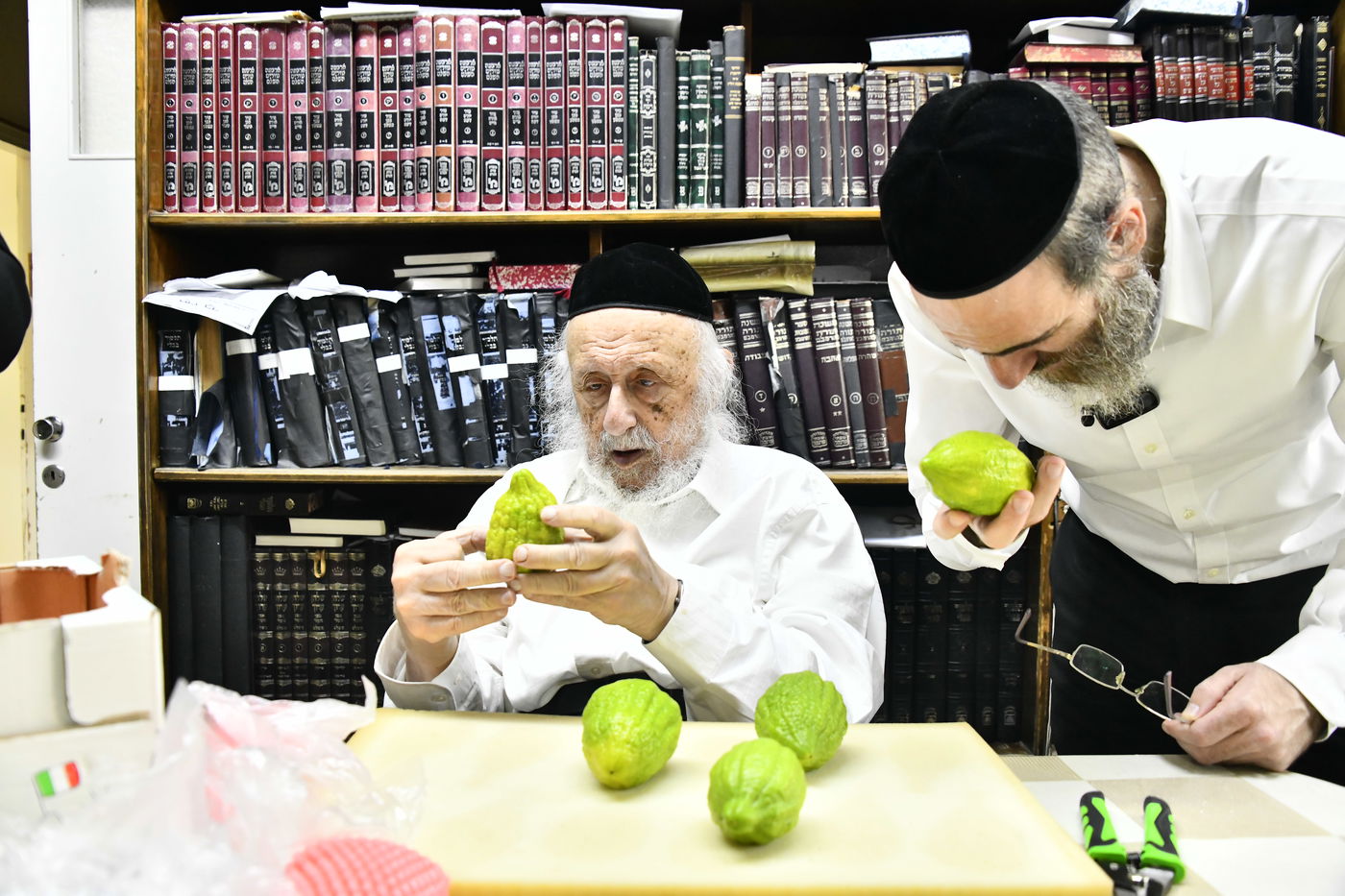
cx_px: 672
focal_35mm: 32
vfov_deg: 41.1
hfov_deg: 58.7
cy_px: 448
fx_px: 1195
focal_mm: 32
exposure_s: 1/160
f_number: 5.6
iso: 2500
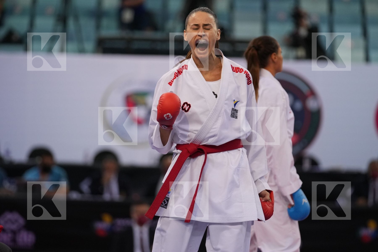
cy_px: 126
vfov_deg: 5.1
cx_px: 189
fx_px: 2803
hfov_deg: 7.7
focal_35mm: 267
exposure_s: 1/1000
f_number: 2.8
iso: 1600
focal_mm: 178
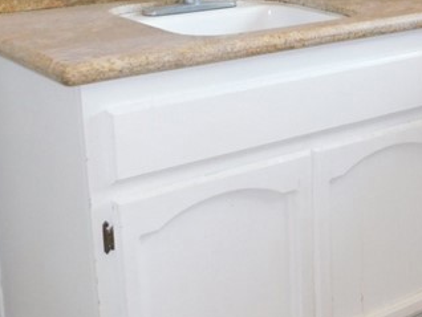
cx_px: 502
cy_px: 49
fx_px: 903
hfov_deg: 24.0
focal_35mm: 74
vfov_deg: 19.7
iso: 160
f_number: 3
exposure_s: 1/30
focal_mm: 4
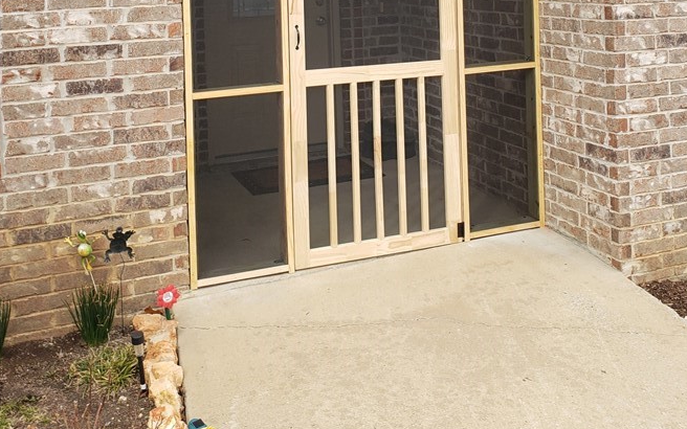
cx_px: 362
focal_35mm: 43
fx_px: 805
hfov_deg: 46.2
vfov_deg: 28.1
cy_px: 3
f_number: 2.4
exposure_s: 1/160
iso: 50
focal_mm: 4.3
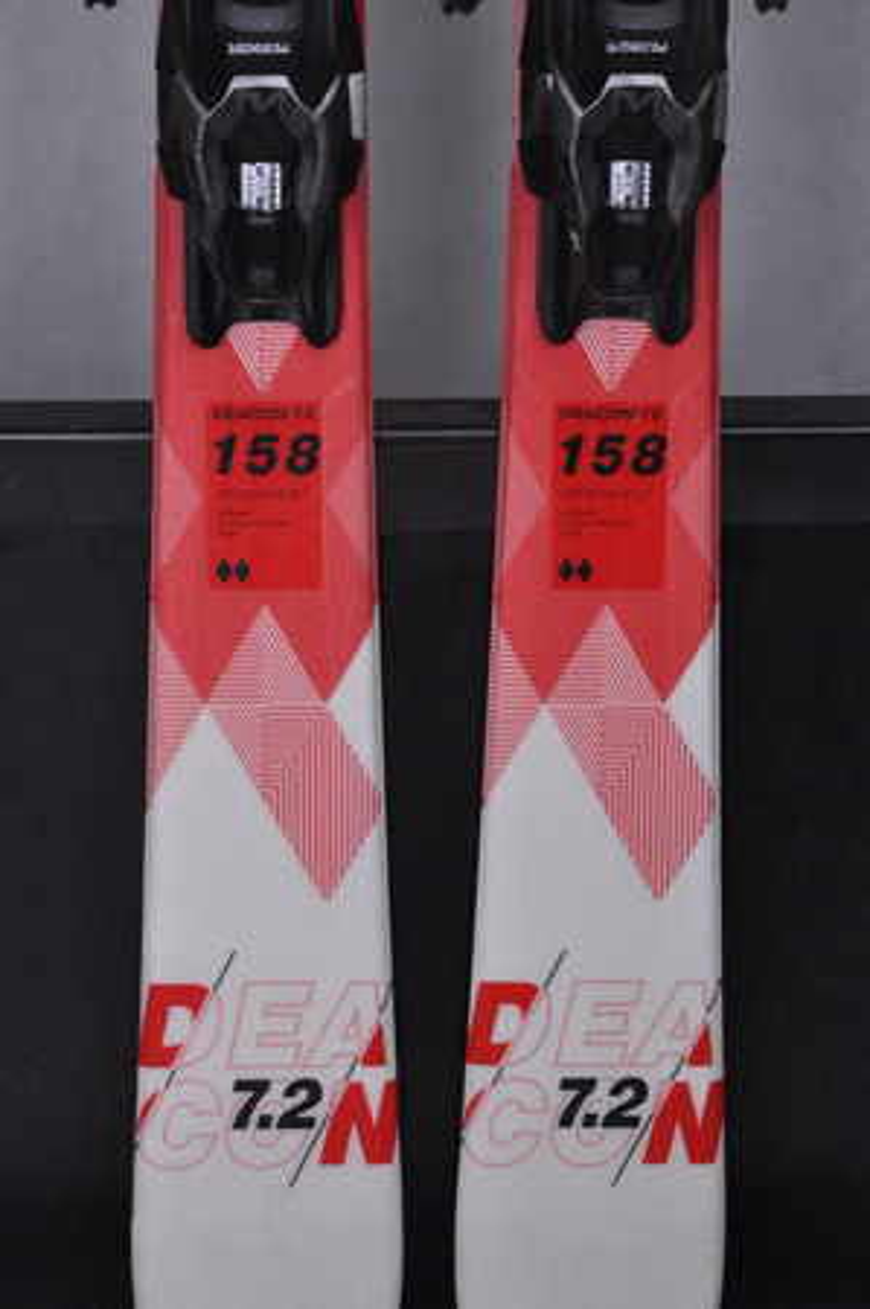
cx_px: 435
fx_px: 4632
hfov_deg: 10.7
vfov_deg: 16.1
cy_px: 654
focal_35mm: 128
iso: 3200
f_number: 9.5
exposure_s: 1/125
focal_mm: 85
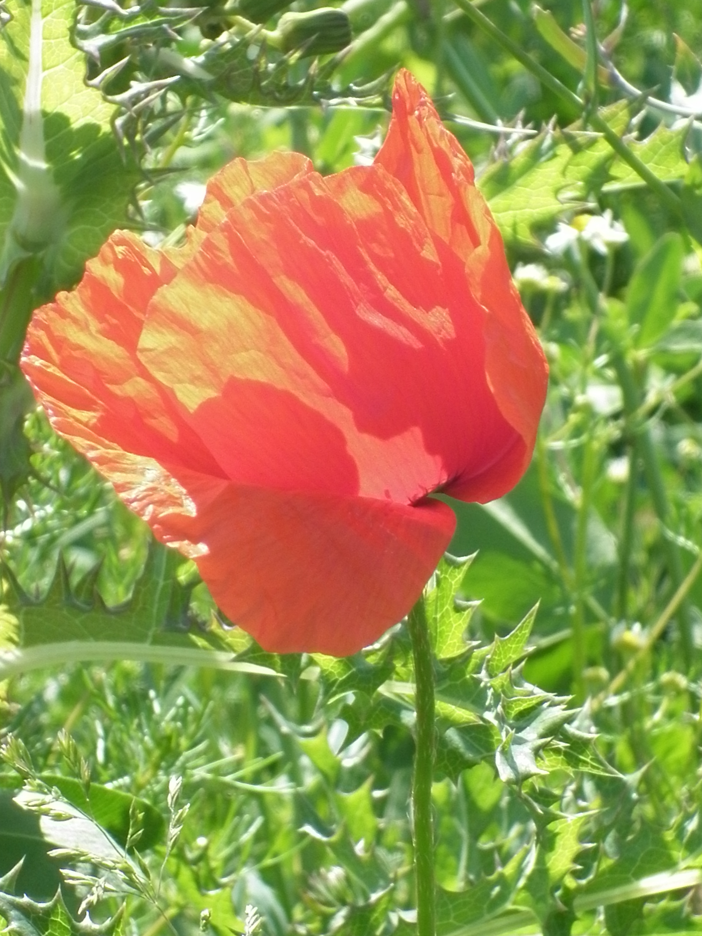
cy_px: 468
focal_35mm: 218
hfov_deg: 6.8
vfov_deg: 9.1
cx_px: 351
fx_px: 5895
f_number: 6.2
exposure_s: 1/160
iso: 80
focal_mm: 20
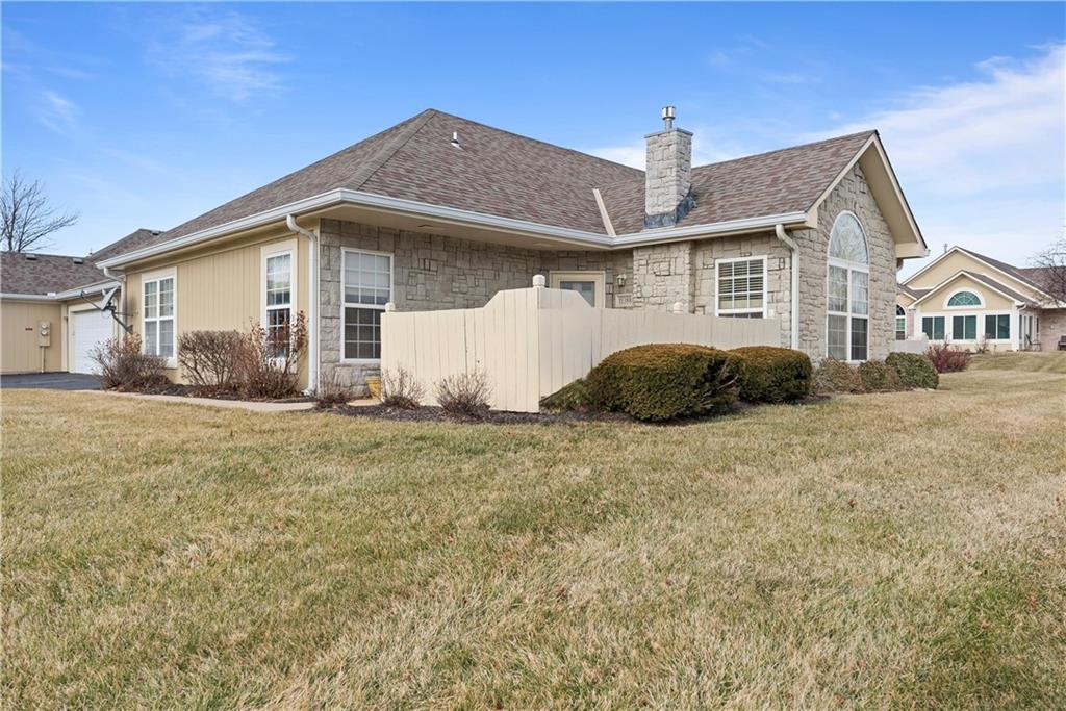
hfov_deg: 71.5
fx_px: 740
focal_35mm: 25
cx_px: 533
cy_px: 356
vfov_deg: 51.3
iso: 100
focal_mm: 25
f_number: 8
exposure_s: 1/80
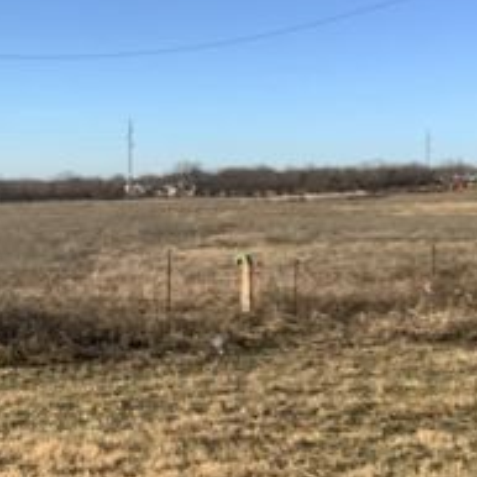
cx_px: 124
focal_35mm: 71
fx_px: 1107
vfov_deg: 24.3
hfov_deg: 24.1
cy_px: 241
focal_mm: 3.3
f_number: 2.4
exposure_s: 1/1148
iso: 25
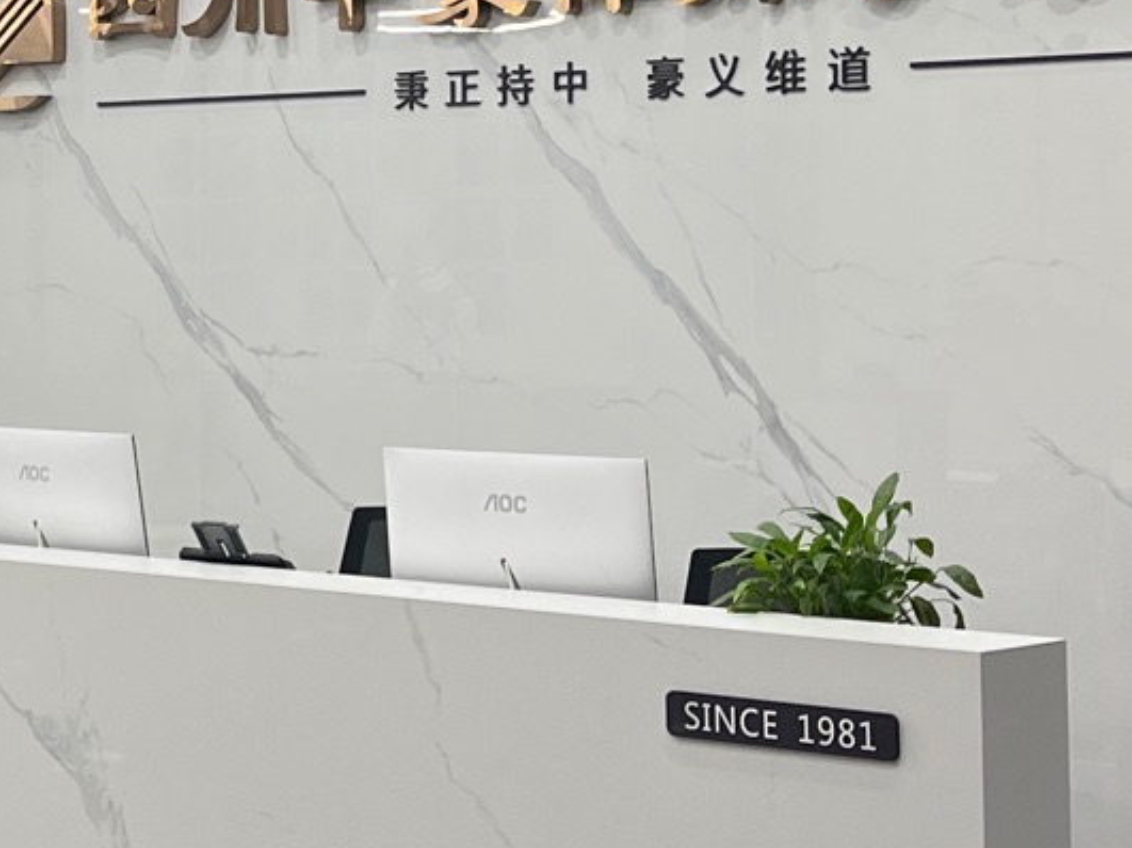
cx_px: 6
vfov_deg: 14.9
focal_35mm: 98
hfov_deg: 19.5
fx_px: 3204
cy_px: 83
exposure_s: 1/100
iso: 100
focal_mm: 5.1
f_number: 1.6
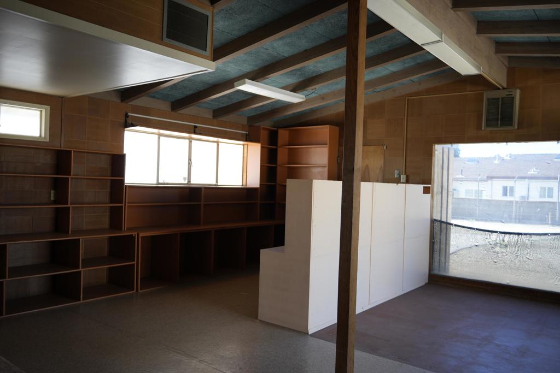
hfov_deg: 65.5
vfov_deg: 46.4
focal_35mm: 28
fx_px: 436
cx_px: 280
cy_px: 186
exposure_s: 1/60
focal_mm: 28
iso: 160
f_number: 4
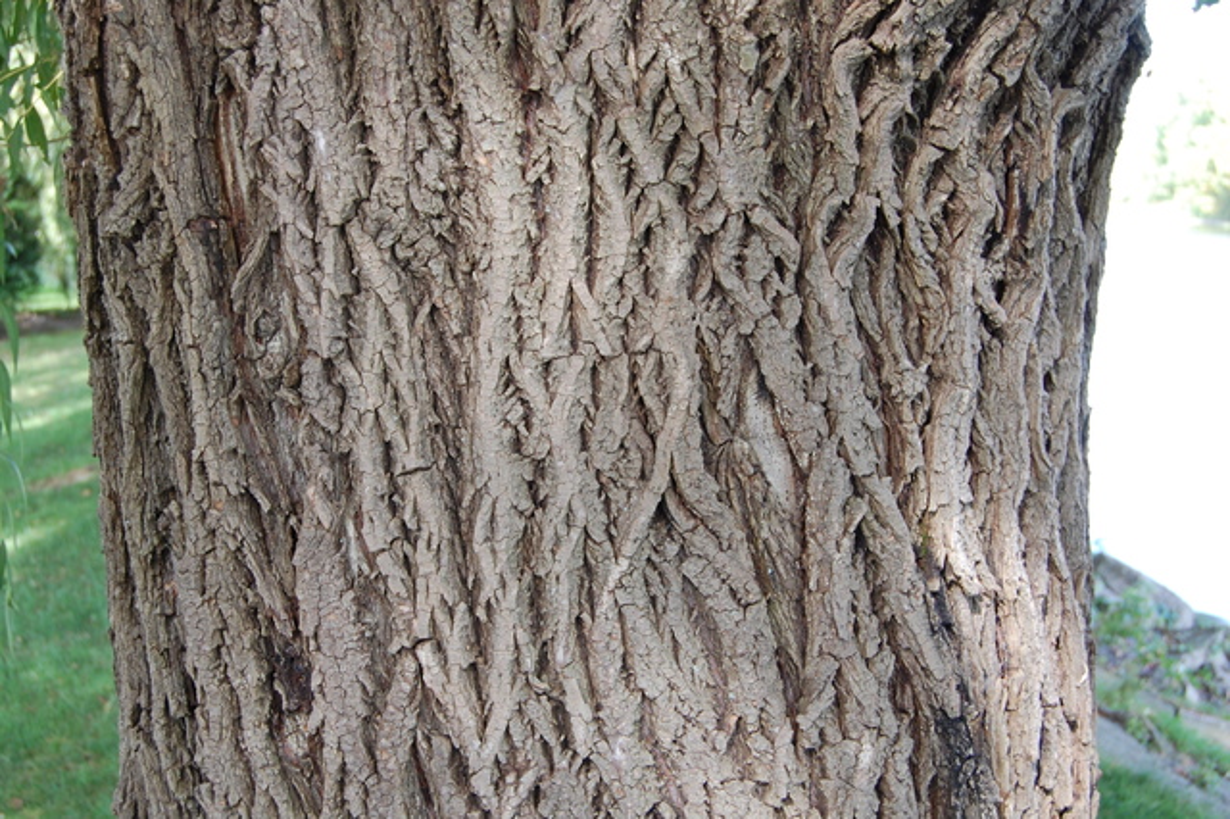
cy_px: 410
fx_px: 1742
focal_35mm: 51
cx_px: 615
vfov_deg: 26.5
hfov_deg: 38.9
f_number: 7.1
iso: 400
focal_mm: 34
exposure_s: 1/60
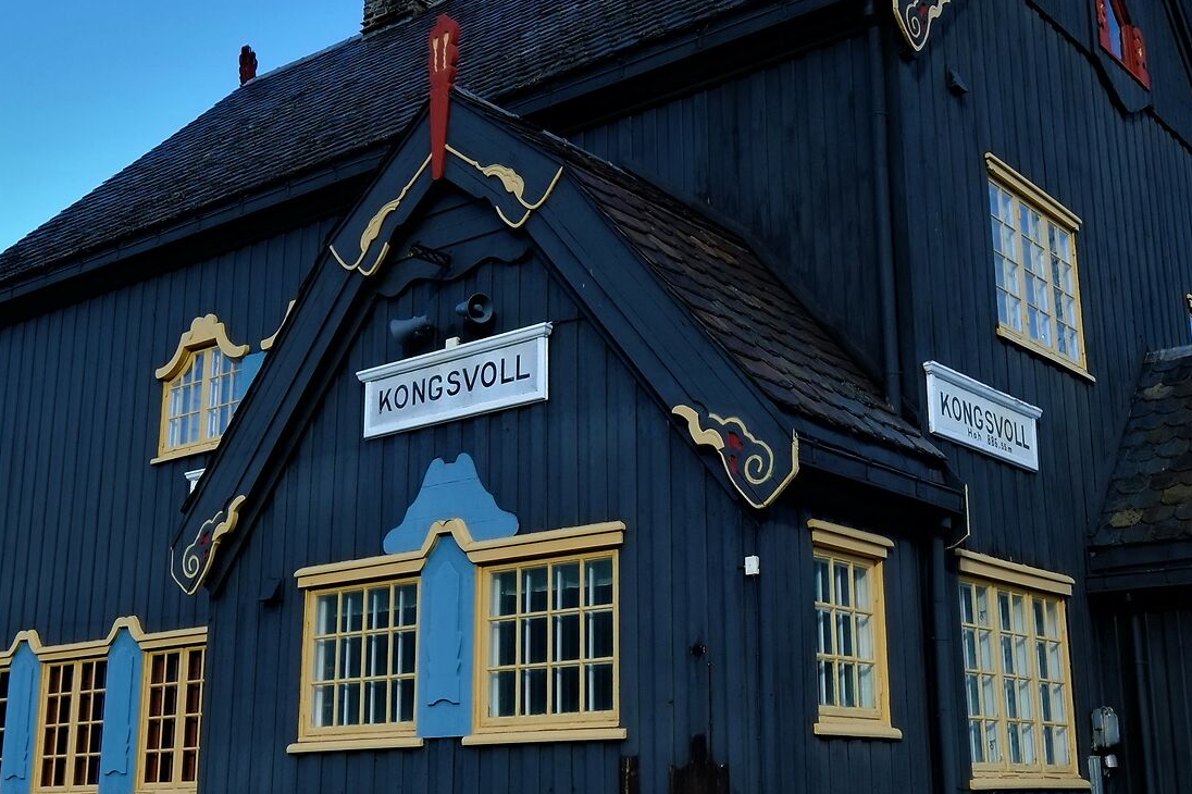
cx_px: 673
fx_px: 1523
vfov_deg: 29.2
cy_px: 421
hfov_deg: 42.7
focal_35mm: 46
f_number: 10
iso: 320
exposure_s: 1/120
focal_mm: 13.8
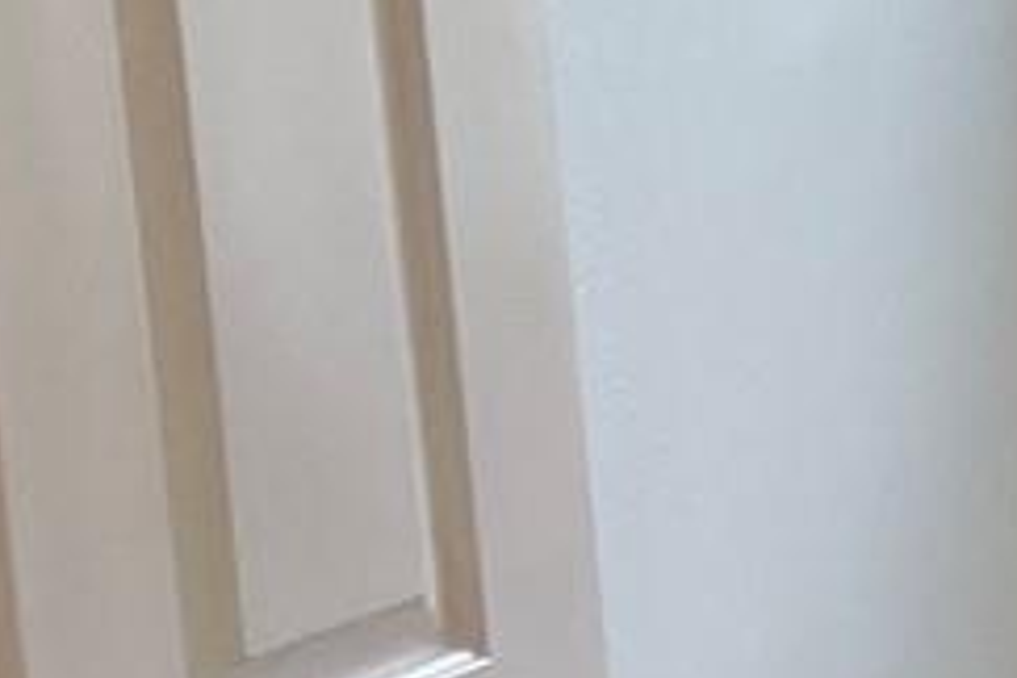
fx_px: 5028
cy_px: 427
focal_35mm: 178
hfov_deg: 8.8
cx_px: 3315
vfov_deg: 7.7
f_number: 1.6
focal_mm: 4.2
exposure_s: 1/120
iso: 50
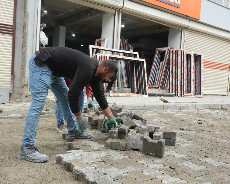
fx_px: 242
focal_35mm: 36
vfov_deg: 41.6
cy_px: 92
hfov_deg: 50.8
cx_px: 113
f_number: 4
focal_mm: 21
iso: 400
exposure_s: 1/200
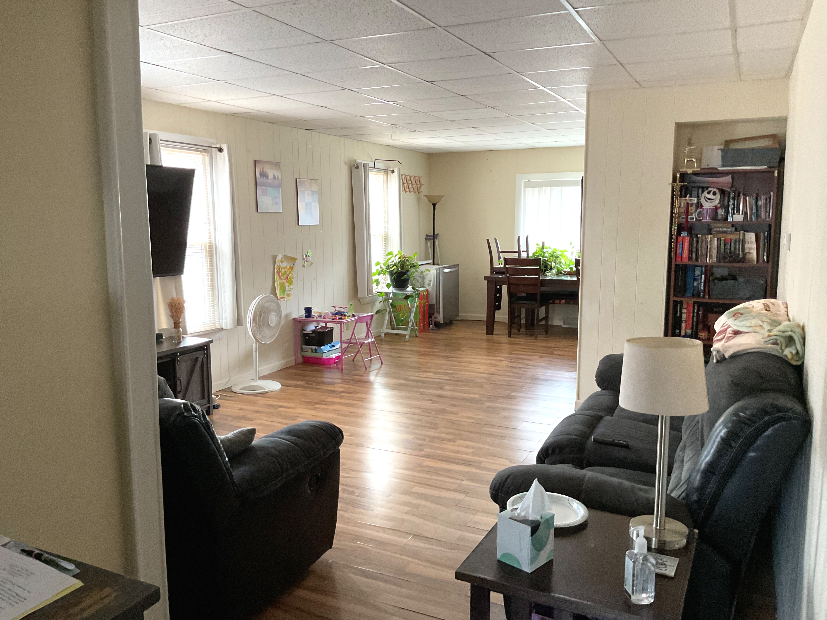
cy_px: 310
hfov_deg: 61.7
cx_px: 414
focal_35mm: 29
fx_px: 693
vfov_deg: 48.2
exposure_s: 1/60
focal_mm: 3
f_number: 1.8
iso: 200
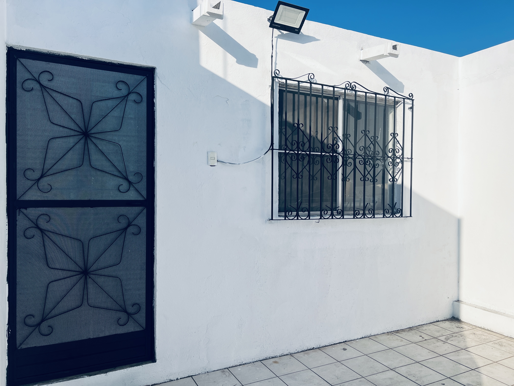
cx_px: 257
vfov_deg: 53.1
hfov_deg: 67.3
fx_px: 386
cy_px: 193
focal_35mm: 26
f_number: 1.5
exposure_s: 1/6211
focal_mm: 5.7
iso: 50
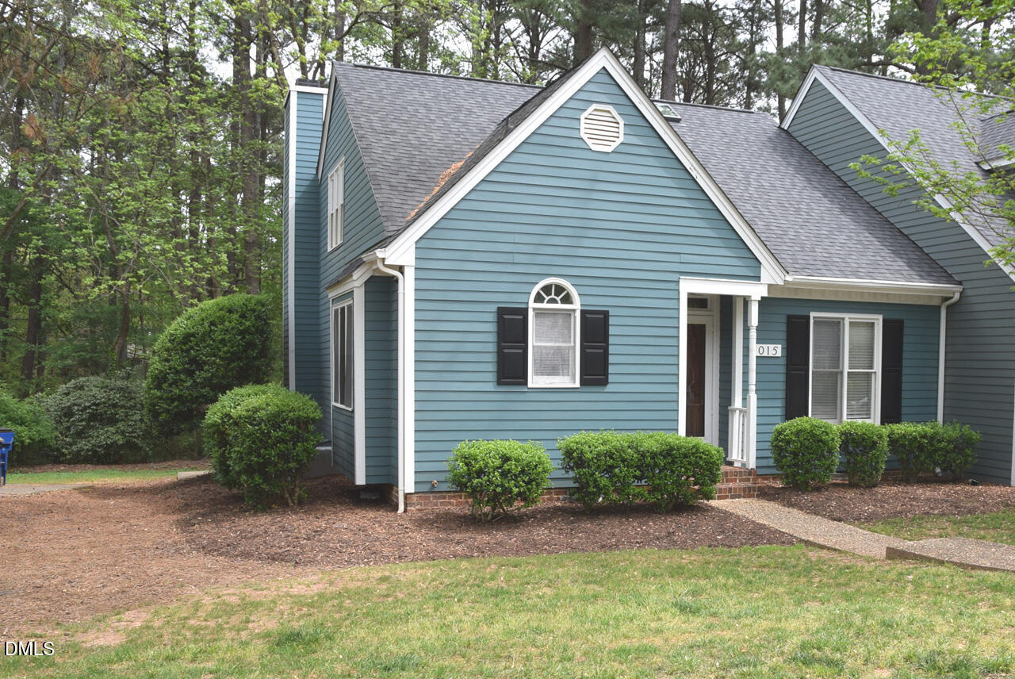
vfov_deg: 43.7
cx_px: 508
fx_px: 847
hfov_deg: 61.9
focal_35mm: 30
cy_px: 340
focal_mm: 20
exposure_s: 1/250
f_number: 8
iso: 400
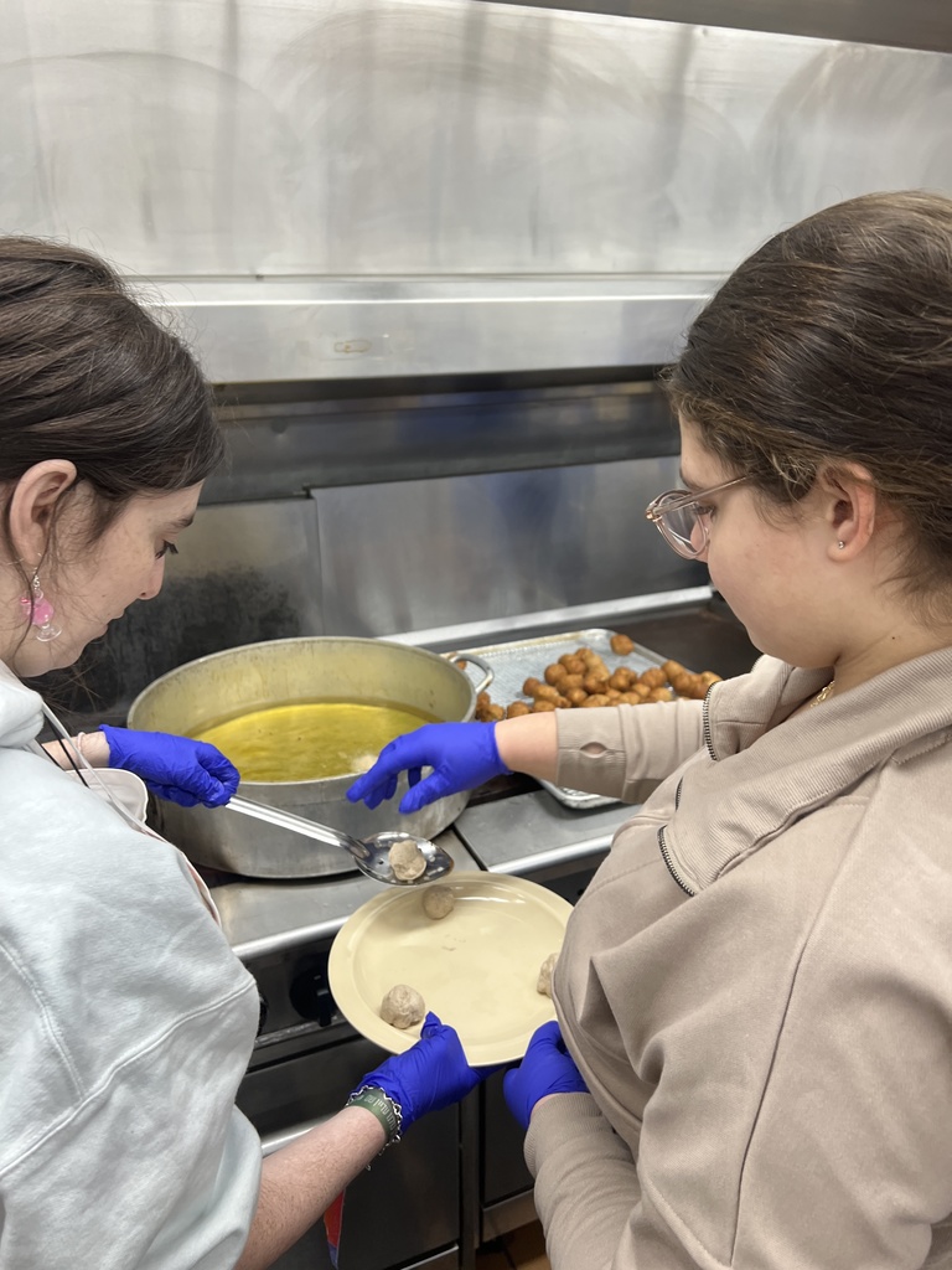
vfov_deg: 67.3
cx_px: 476
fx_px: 953
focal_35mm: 26
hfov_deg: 53.1
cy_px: 635
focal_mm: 5.7
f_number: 1.5
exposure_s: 1/60
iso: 80
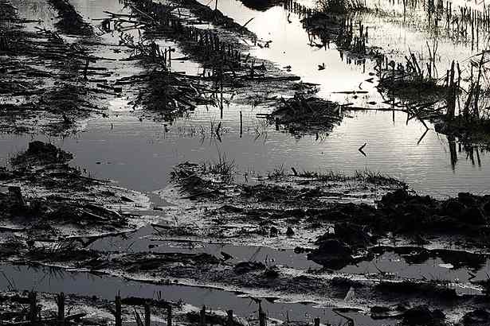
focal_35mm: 193
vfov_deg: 7.1
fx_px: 2627
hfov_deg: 10.6
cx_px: 409
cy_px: 12
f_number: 8
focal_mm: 34.68
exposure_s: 1/320
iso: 200
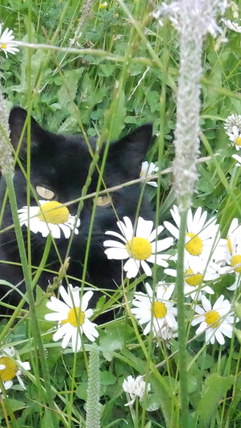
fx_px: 932
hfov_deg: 14.7
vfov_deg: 25.9
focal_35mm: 82
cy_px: 214
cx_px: 51
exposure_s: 1/160
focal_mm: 28
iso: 12800
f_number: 20
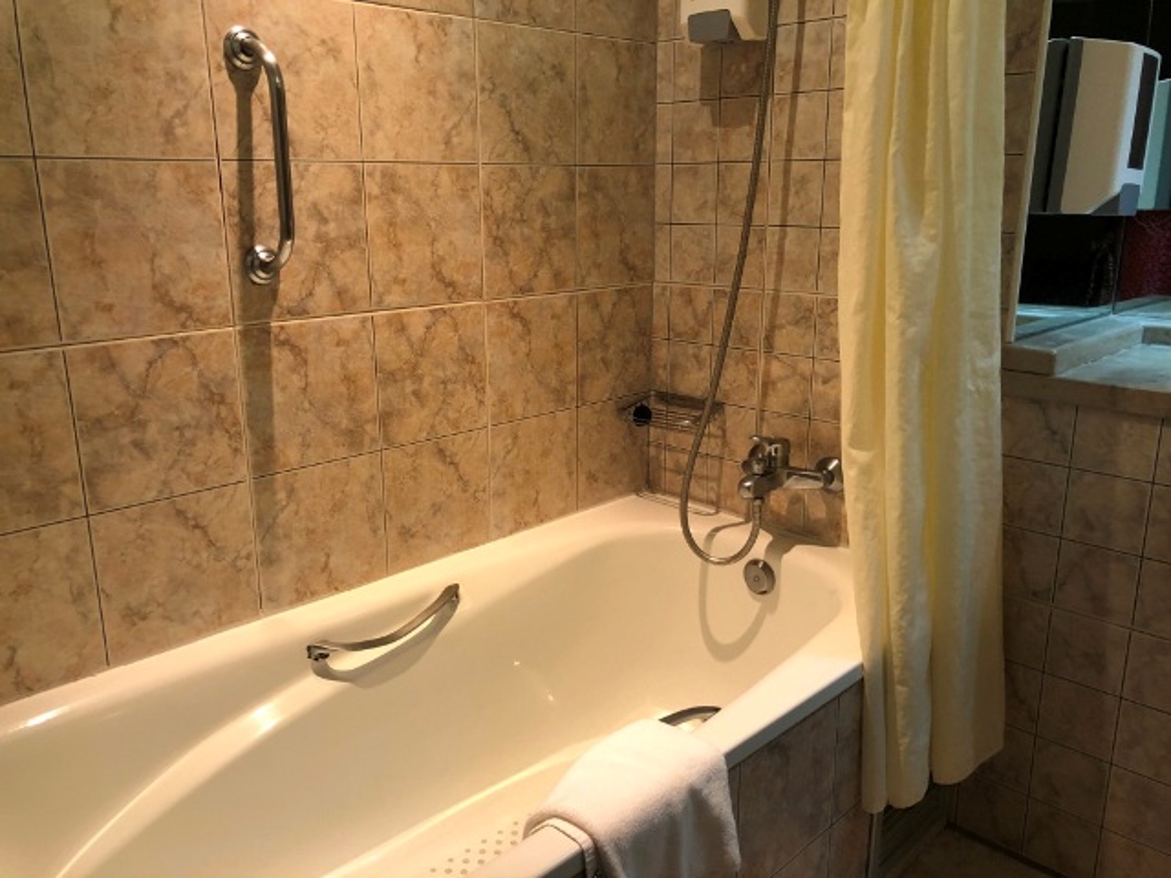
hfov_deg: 63.4
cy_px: 439
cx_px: 586
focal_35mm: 28
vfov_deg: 49.7
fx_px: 947
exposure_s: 1/17
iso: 40
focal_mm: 4
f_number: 1.8
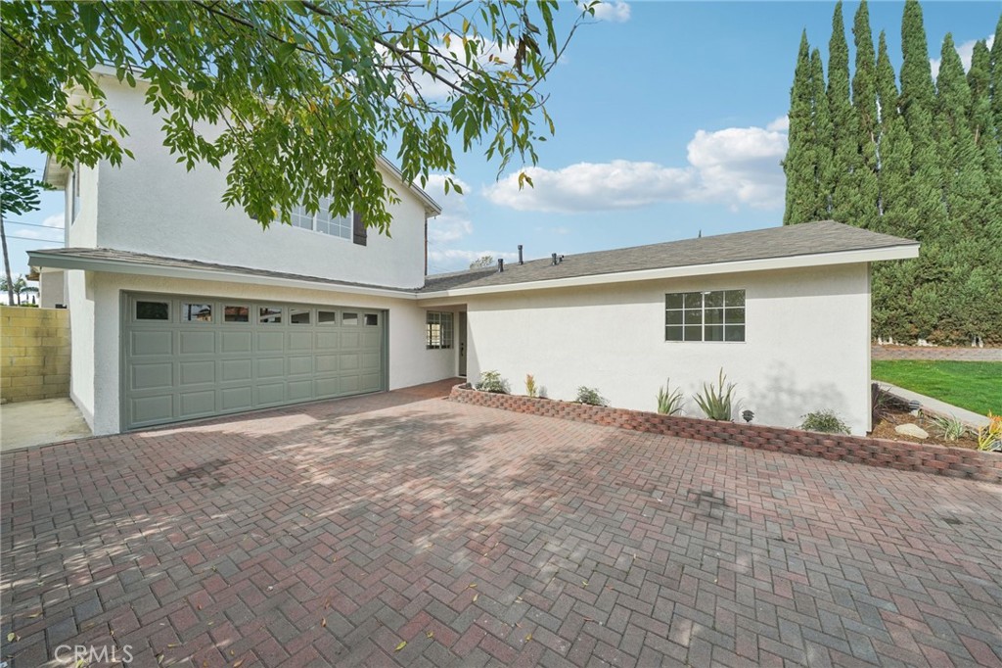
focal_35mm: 12
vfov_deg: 90.0
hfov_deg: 112.6
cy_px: 334
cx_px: 501
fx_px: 334
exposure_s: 1/250
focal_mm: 12
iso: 100
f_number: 9
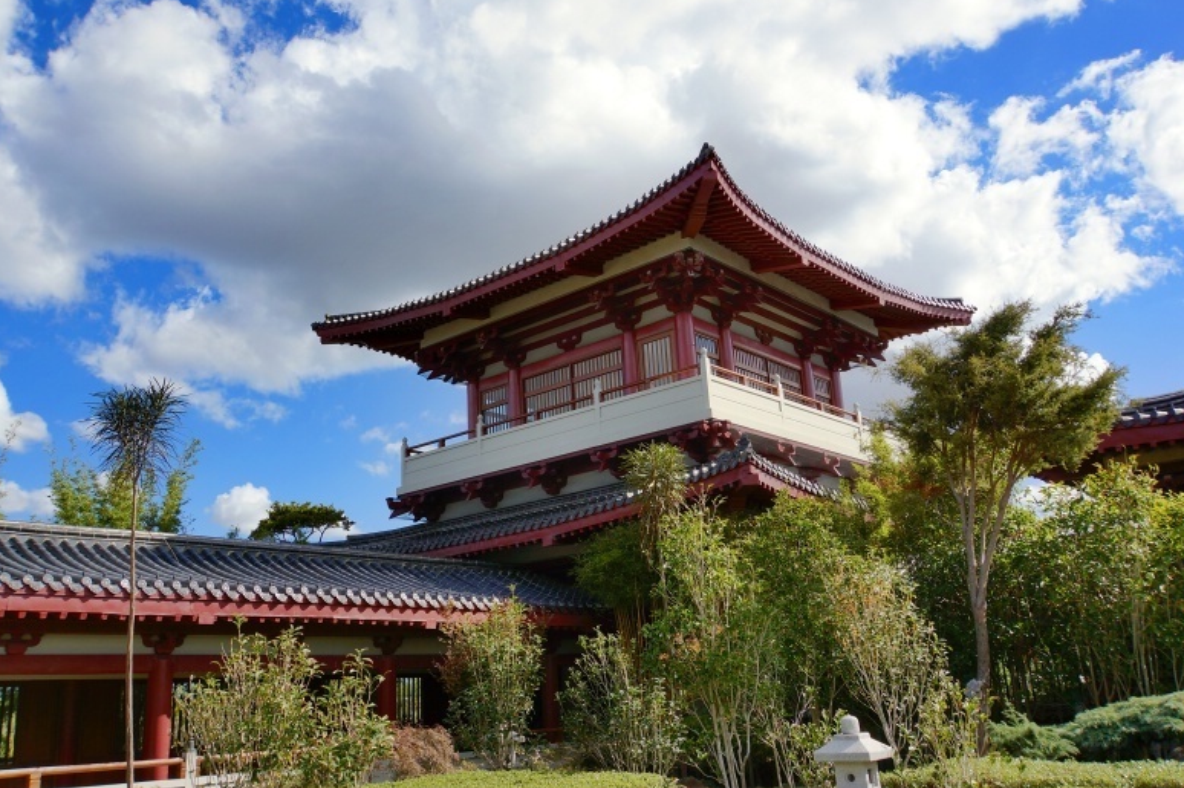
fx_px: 1019
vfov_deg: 42.3
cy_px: 386
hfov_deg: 60.3
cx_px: 574
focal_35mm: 31
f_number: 7.1
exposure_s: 1/400
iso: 100
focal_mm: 20
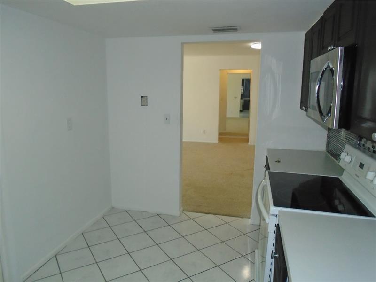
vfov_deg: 53.1
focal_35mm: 26
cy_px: 141
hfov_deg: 67.3
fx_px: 282
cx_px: 188
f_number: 3.2
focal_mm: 4.6
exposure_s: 1/100
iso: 400
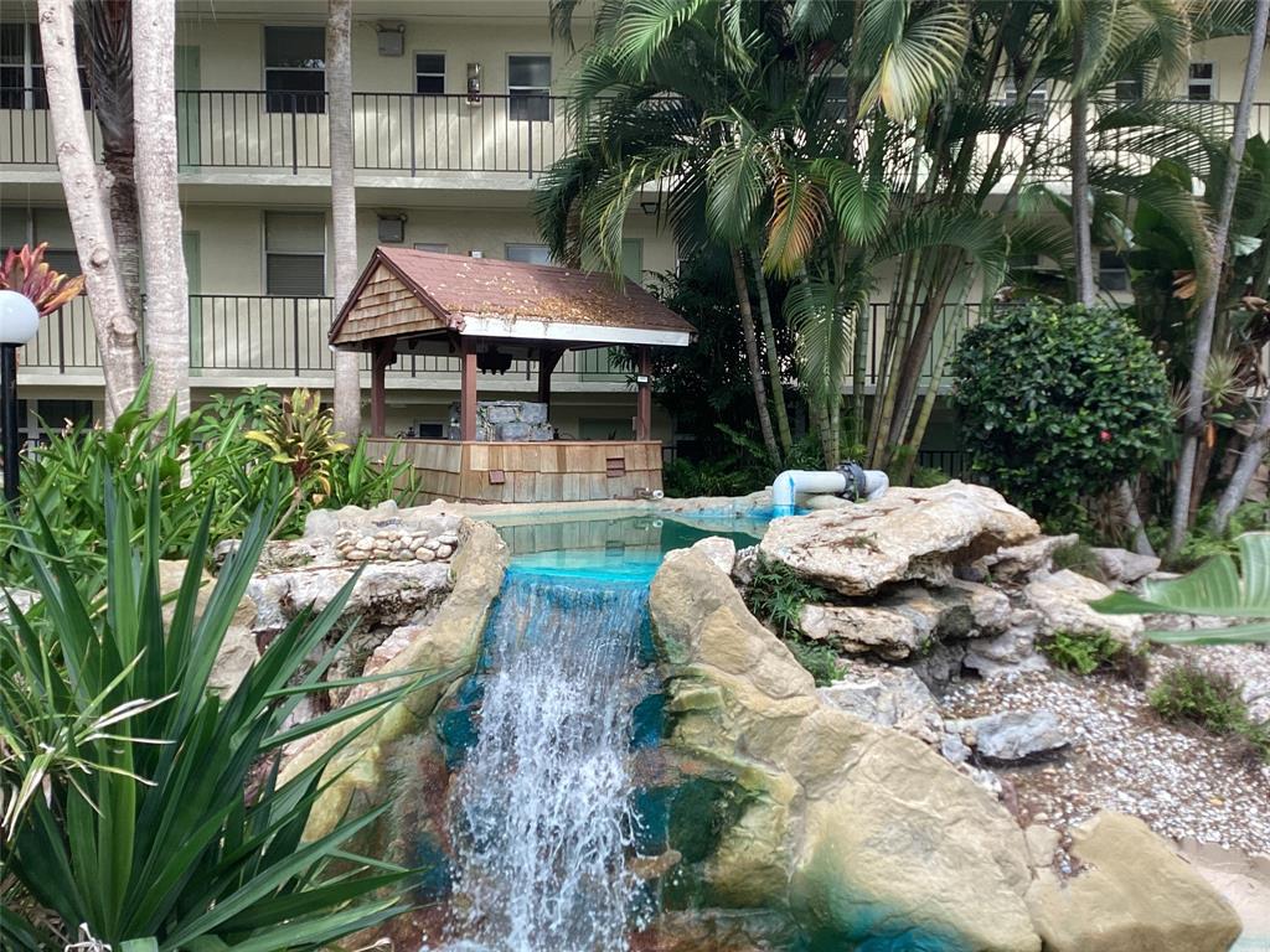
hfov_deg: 58.4
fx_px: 1137
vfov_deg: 45.4
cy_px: 476
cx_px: 635
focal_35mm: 31
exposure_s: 1/120
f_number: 2.4
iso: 25
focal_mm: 3.3
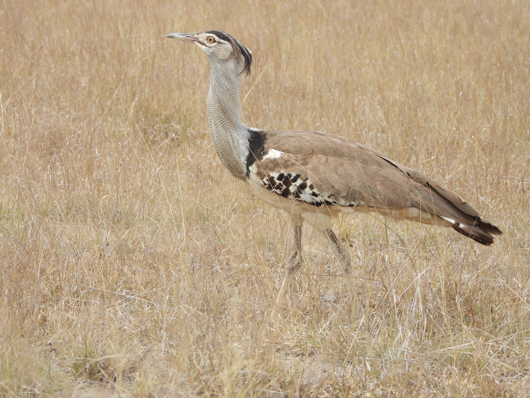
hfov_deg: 4.2
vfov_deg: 3.2
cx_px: 265
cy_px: 199
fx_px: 7150
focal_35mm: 467
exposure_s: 1/320
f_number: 5
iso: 100
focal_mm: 83.9
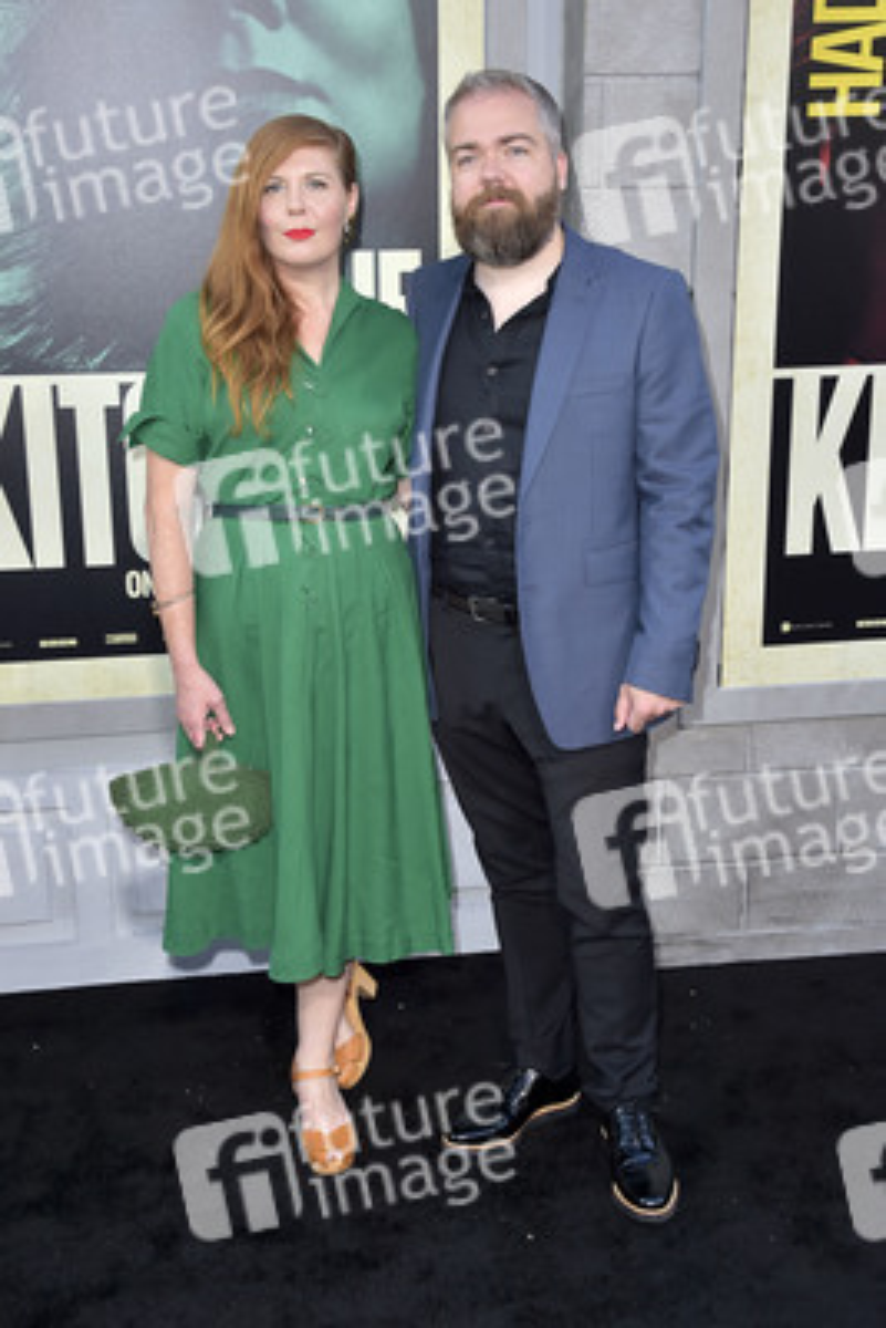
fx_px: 1623
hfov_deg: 30.5
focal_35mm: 44
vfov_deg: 44.5
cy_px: 664
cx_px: 443
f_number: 7.1
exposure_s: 1/250
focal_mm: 44
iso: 320
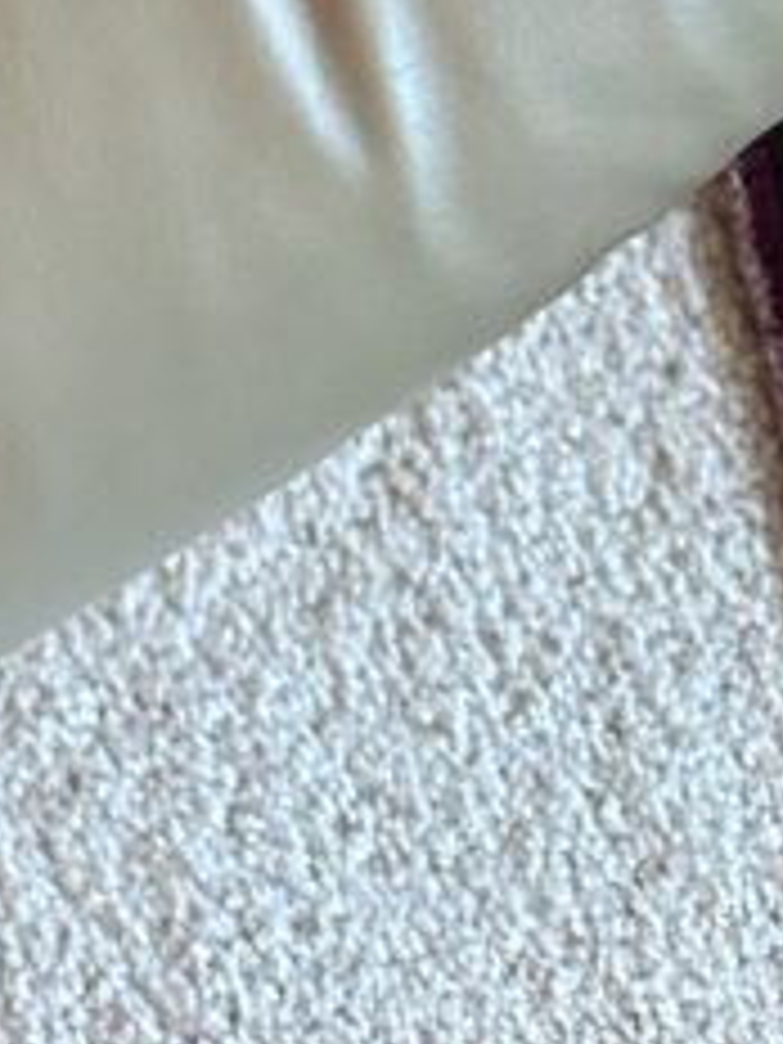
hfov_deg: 13.0
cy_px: -1017
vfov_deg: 15.2
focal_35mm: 106
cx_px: -504
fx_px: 3197
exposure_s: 1/60
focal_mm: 6.86
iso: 400
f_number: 1.78
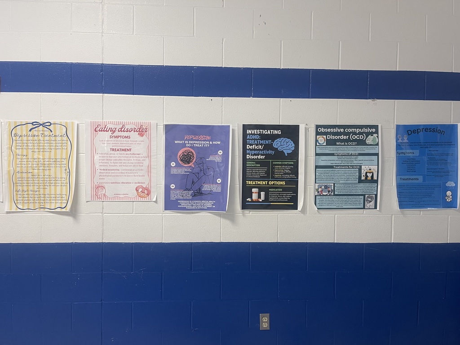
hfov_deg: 69.4
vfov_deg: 54.9
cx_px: 230
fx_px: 332
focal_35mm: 25
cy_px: 172
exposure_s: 1/60
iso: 100
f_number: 1.6
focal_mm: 5.1
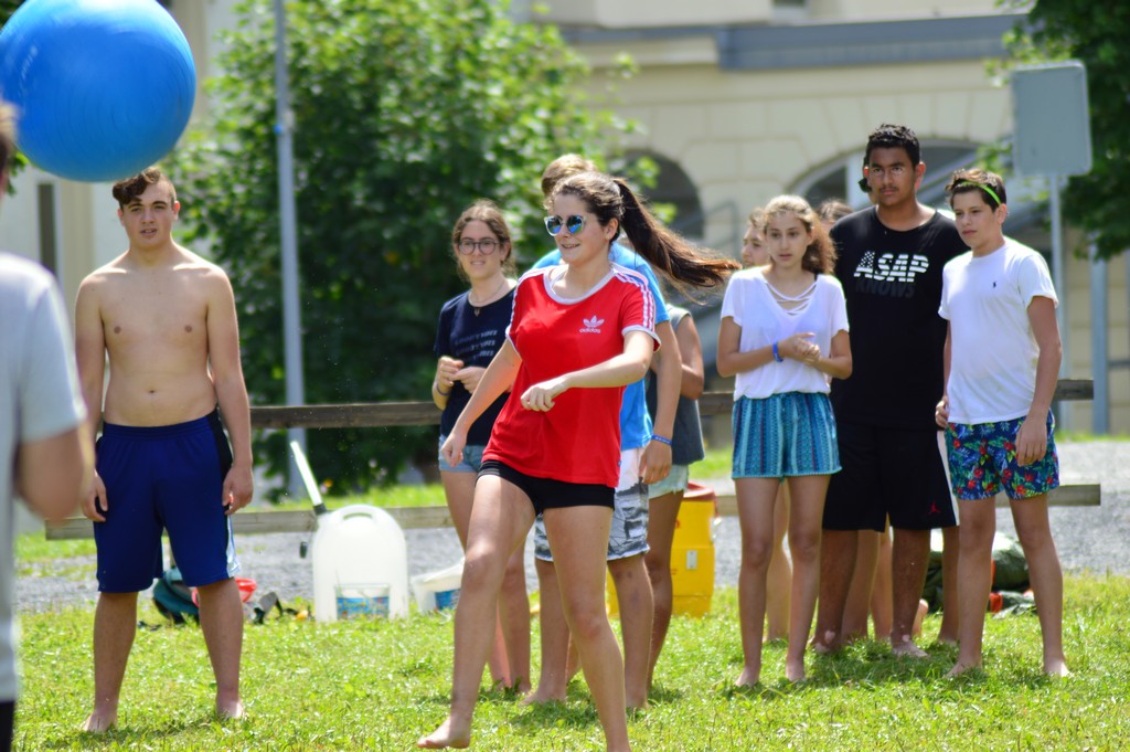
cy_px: 376
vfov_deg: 4.7
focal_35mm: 292
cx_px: 565
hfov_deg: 7.0
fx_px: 9174
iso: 100
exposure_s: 1/200
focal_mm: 195
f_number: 4.8
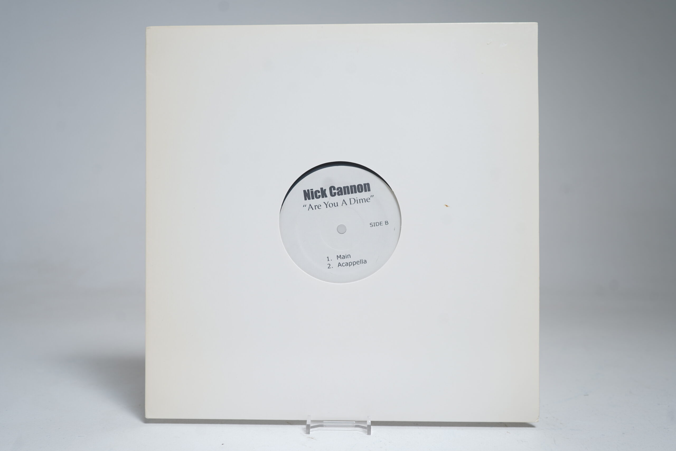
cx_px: 338
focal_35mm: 31
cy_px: 226
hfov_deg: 60.3
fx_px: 582
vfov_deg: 42.3
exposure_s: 1/5
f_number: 5
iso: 64
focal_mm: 31
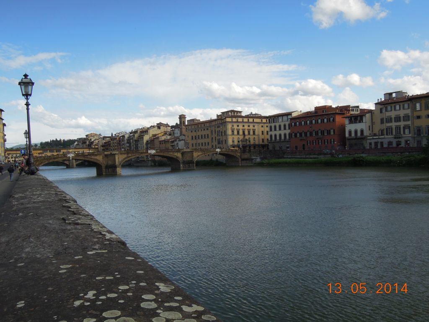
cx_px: 214
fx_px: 384
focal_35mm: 31
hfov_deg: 58.4
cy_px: 161
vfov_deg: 45.4
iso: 160
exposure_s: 1/1250
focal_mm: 5.5
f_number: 3.7
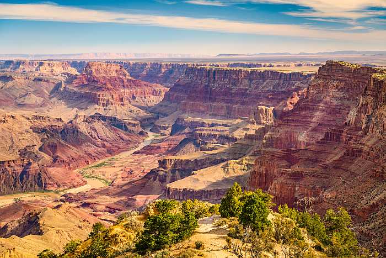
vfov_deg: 23.4
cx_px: 193
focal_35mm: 58
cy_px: 129
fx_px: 622
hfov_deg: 34.5
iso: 200
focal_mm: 58
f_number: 8
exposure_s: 1/125
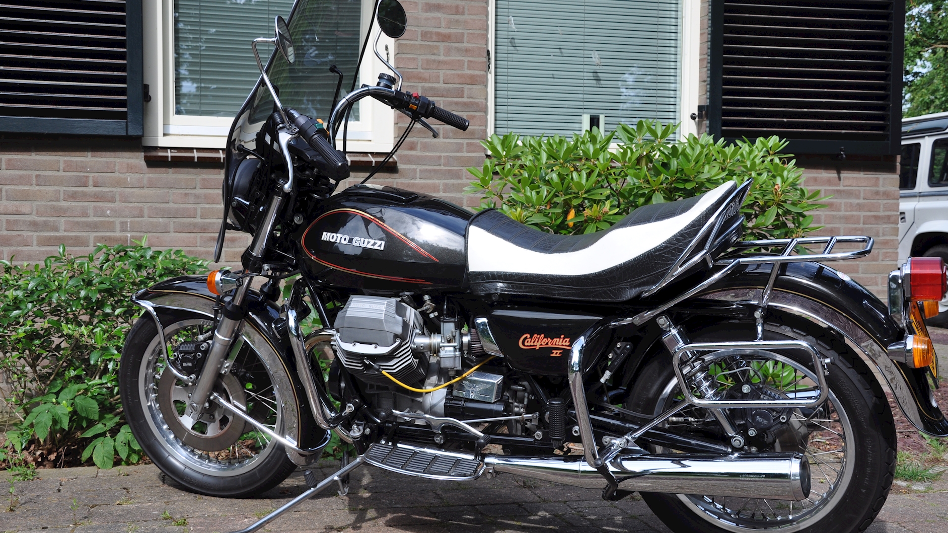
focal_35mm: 48
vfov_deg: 24.9
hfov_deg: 42.9
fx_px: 1207
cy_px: 261
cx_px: 482
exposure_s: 1/250
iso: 200
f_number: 8
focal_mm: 30
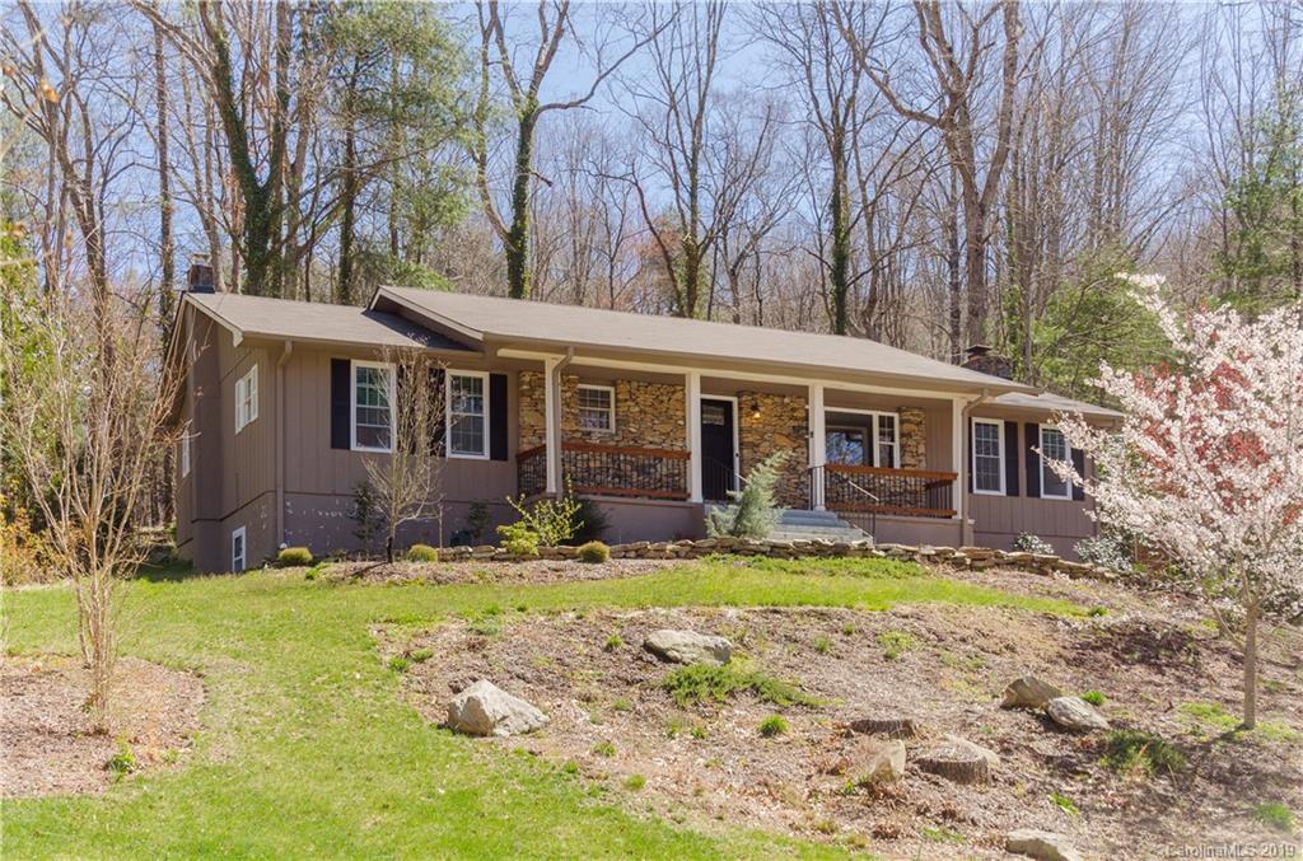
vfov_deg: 34.0
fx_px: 1408
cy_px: 430
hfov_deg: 49.7
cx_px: 652
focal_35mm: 39
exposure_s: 1/320
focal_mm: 26
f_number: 7.1
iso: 200
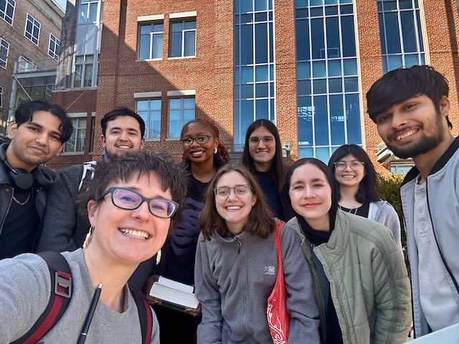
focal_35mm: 23
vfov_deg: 58.9
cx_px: 230
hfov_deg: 73.9
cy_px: 172
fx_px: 305
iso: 25
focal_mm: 2.69
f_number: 1.9
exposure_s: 1/180
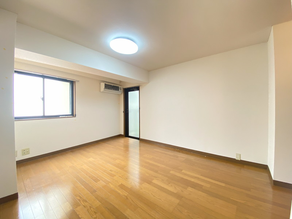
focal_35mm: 13
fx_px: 110
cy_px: 110
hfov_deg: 106.2
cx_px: 146
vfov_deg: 89.9
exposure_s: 1/50
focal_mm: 1.54
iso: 100
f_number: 2.4
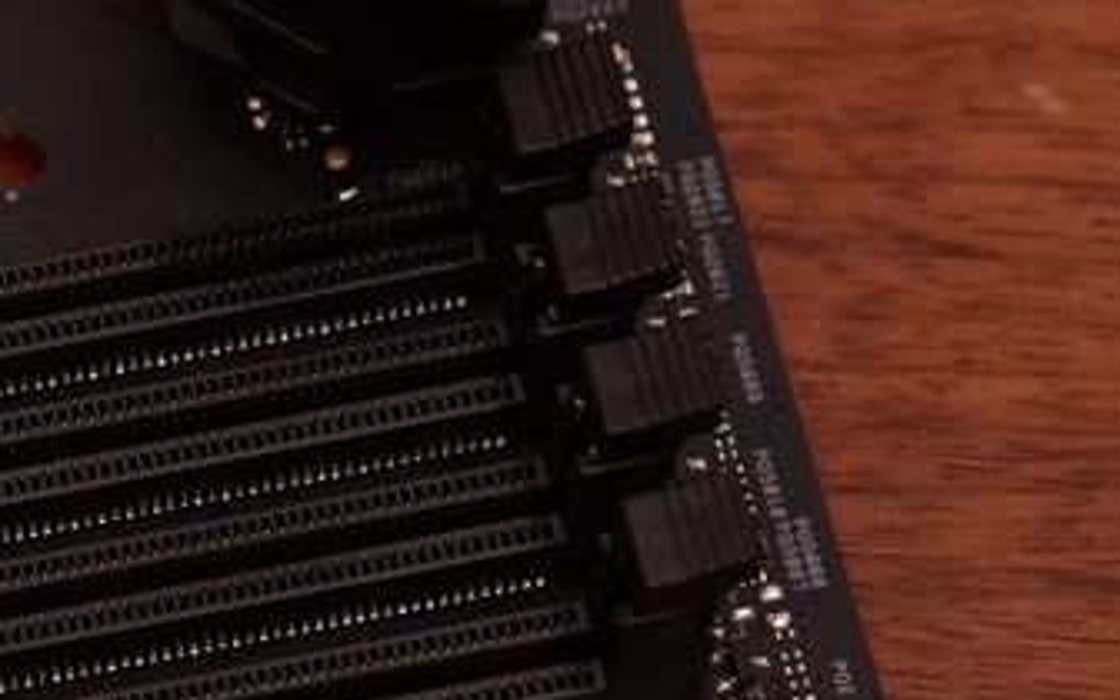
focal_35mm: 373
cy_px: 685
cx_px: -353
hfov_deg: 5.6
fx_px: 11385
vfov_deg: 3.5
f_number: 5.6
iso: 1600
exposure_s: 1/60
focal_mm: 120
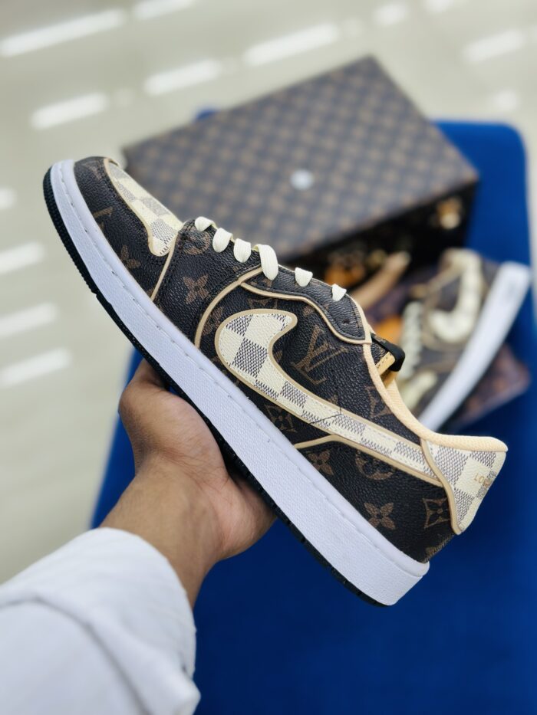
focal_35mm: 48
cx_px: 268
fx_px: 993
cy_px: 358
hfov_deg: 30.3
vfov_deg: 39.7
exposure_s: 1/100
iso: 64
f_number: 1.78
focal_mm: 6.86
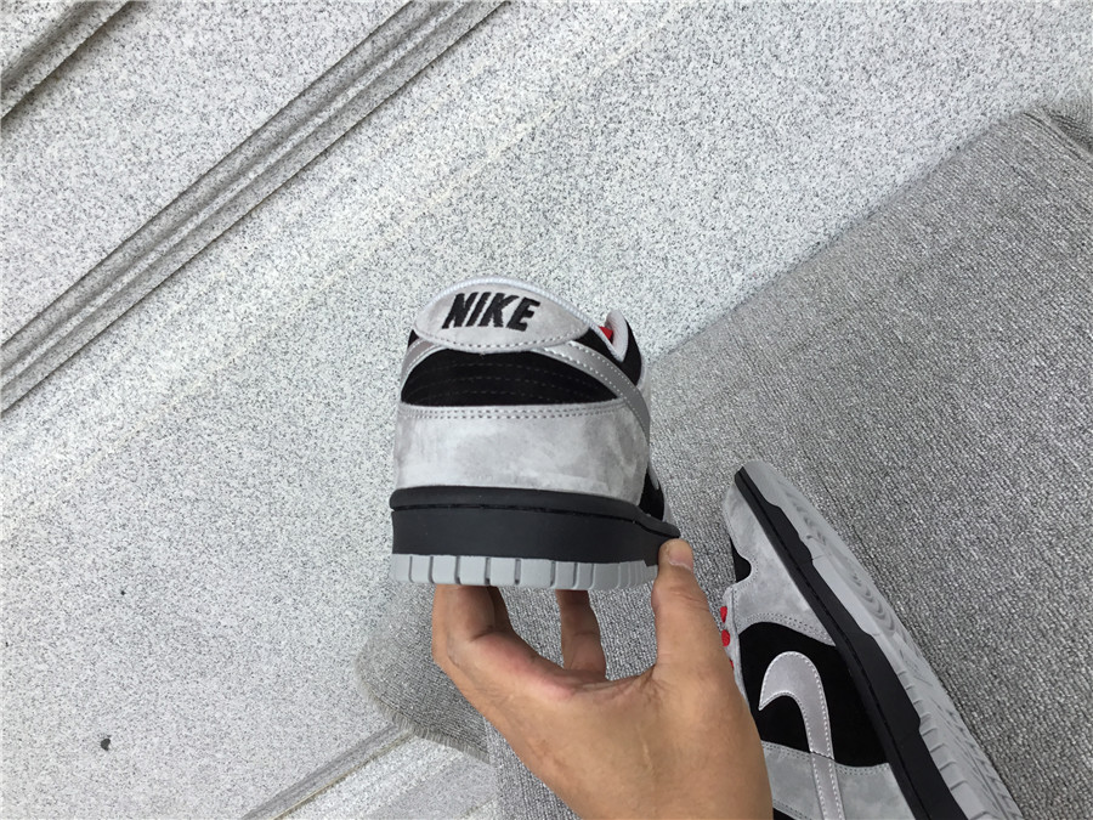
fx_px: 979
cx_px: 546
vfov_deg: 45.4
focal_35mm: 31
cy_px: 410
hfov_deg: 58.4
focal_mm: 3.3
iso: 25
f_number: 2.4
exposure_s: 1/285
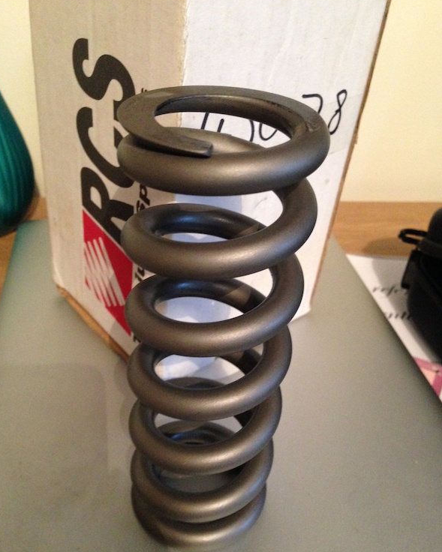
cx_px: 218
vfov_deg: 51.5
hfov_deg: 42.2
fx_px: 572
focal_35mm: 35
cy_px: 295
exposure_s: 1/15
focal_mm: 4.12
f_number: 2.4
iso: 500
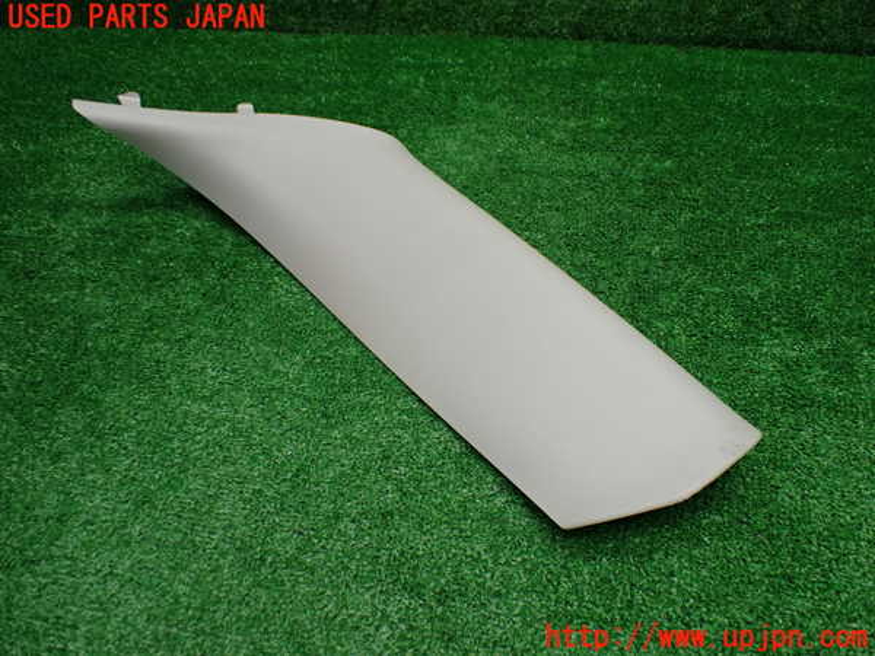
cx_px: 438
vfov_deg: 46.8
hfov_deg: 60.0
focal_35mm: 30
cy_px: 328
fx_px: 758
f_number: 2.3
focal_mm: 5.4
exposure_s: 1/125
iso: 320
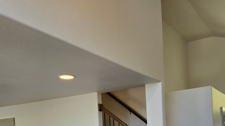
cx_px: 122
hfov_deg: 43.7
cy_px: 139
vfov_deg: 23.8
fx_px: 280
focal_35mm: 47
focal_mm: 5.4
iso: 40
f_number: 1.8
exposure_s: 1/120
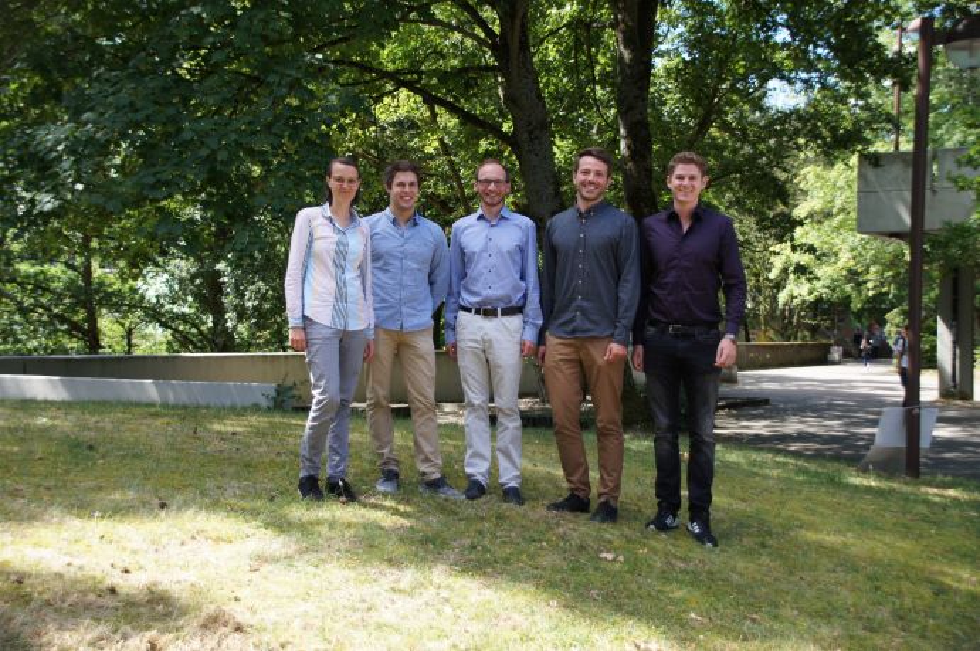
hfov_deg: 37.9
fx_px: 1427
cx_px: 490
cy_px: 326
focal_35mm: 52
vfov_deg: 25.7
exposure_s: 1/160
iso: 100
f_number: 5
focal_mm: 35
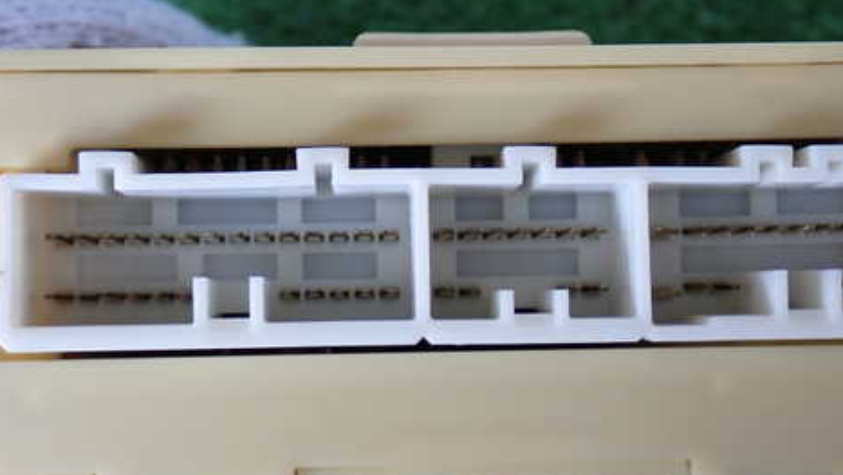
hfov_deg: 30.1
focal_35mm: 70
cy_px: 229
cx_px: 449
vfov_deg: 17.2
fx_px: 1565
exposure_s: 1/50
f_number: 3.2
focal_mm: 9.01
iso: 200
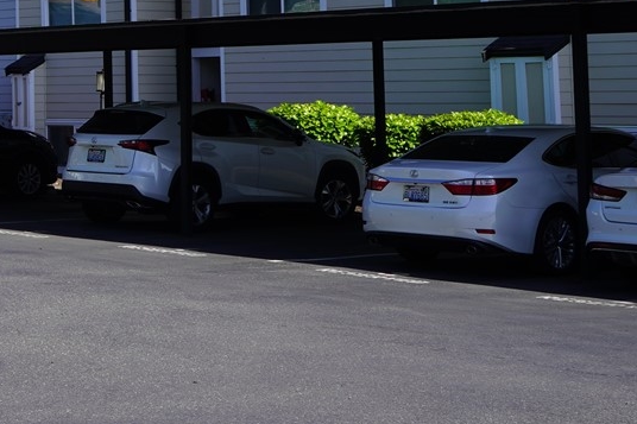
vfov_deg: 14.0
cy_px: -67
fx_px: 1680
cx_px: -140
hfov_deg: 20.1
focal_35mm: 95
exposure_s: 1/125
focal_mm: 30
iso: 100
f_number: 9
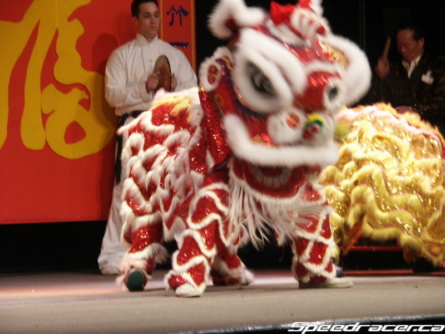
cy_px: 167
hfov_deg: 9.9
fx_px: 2571
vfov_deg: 7.4
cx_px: 222
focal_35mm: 200
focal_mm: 50.69
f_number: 3.5
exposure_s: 1/30
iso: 200
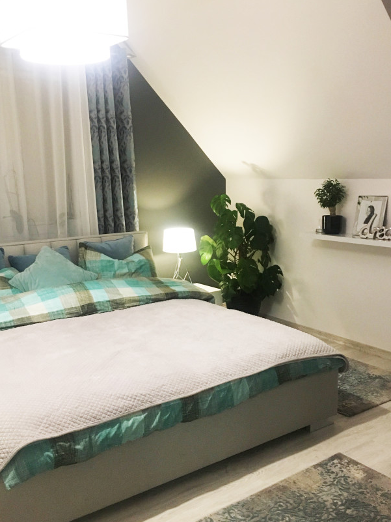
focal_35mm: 36
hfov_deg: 39.7
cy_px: 265
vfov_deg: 51.3
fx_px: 542
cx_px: 195
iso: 200
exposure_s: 1/20
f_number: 2.2
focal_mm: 4.15
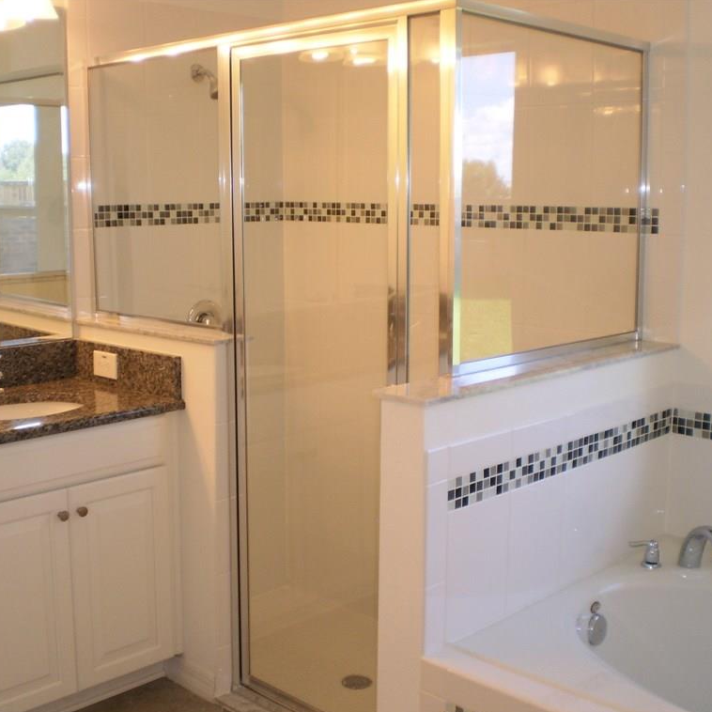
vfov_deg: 39.2
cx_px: 349
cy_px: 358
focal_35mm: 43
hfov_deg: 39.2
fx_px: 1001
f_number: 3.1
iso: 64
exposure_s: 1/60
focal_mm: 6.3
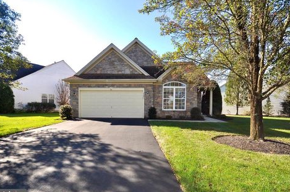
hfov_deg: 96.8
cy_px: 98
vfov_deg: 73.5
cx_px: 148
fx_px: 129
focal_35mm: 16
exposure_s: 1/160
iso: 100
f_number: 6.3
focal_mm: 10
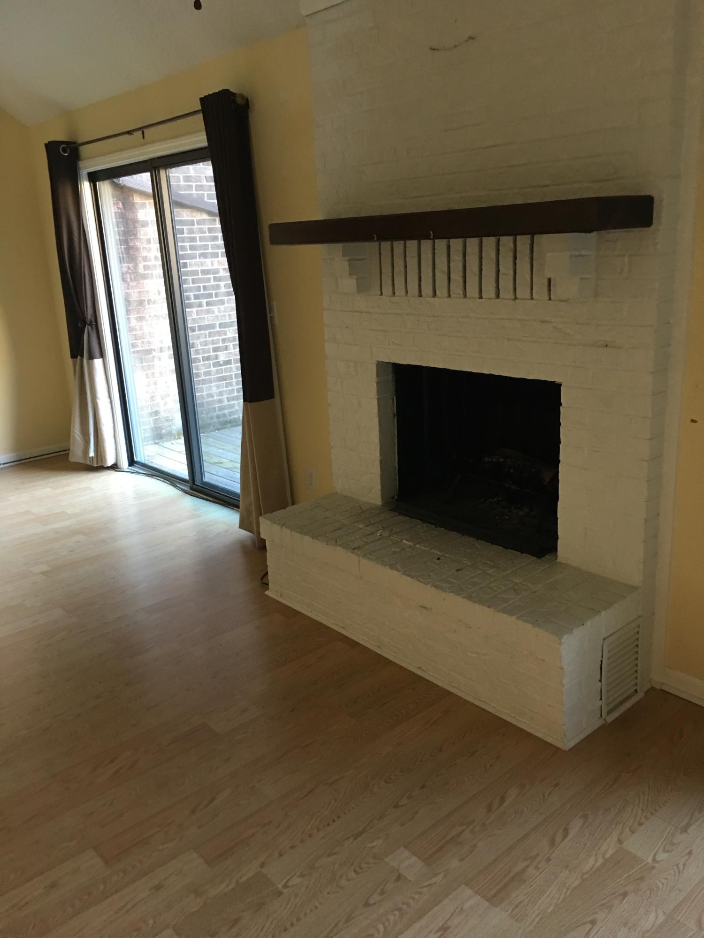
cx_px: 352
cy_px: 469
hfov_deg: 48.2
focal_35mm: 29
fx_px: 786
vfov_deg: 61.7
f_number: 2.2
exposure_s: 1/15
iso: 64
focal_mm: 4.15
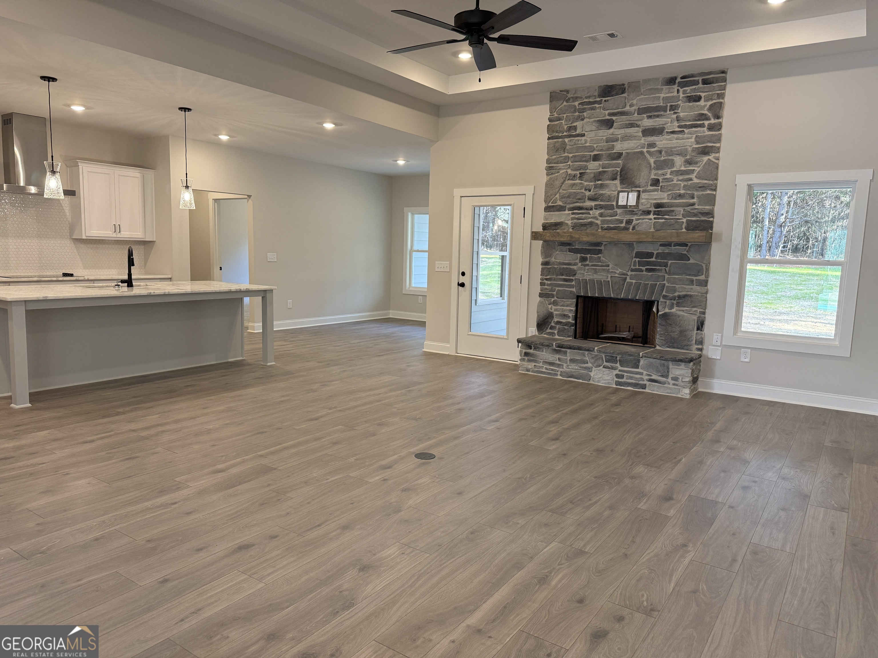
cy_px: 329
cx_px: 439
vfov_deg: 56.8
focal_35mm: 24
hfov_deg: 71.6
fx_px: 609
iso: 200
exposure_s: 1/120
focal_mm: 6.76
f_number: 1.78
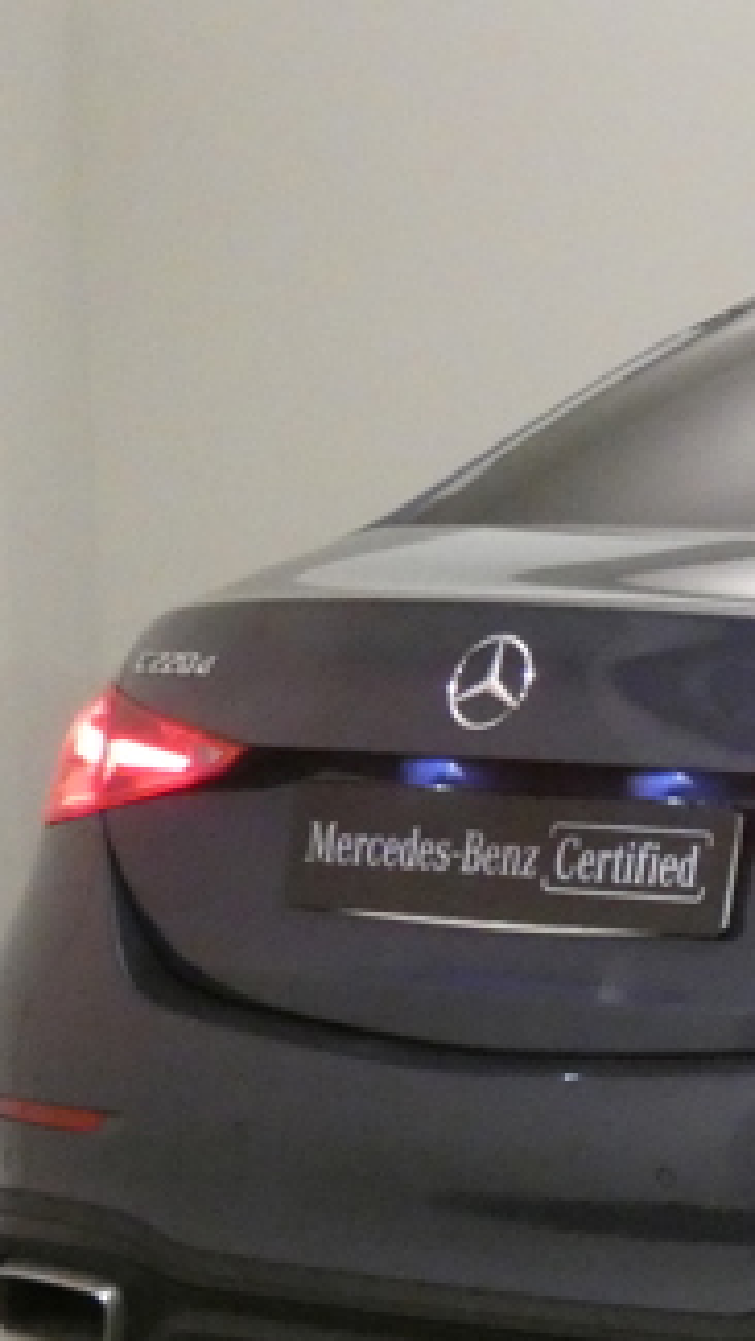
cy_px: 924
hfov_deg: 8.7
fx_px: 4765
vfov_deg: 16.0
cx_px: 1403
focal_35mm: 134
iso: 1600
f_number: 3.9
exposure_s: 1/80
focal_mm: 9
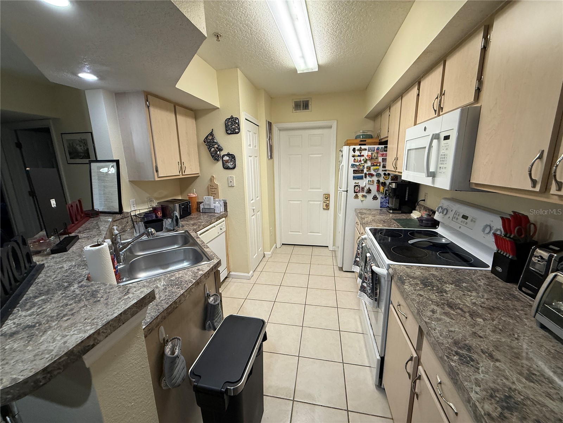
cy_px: 212
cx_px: 282
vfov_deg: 85.7
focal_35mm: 14
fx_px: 228
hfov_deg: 102.1
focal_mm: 2.22
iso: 160
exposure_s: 1/60
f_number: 2.2
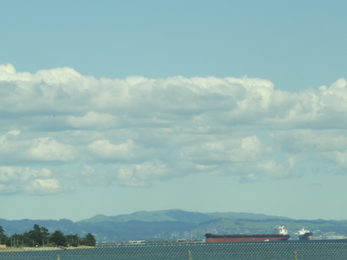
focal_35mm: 226
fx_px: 2265
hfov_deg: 8.8
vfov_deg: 6.6
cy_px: 82
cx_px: 132
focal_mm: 22.4
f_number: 5
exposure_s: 1/640
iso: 100
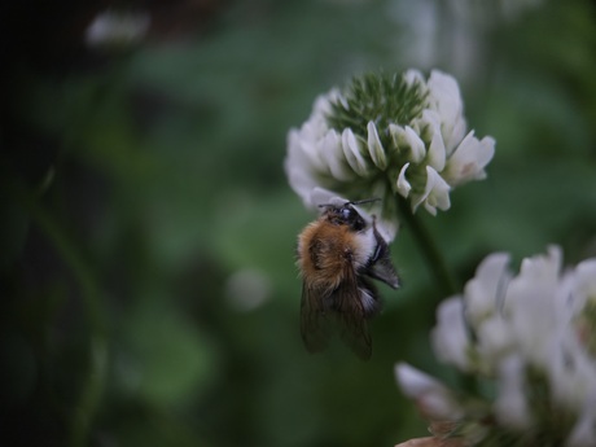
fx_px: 396
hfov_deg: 73.9
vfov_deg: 58.9
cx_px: 298
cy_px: 224
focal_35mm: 23
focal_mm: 5.4
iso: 200
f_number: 1.8
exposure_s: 1/500
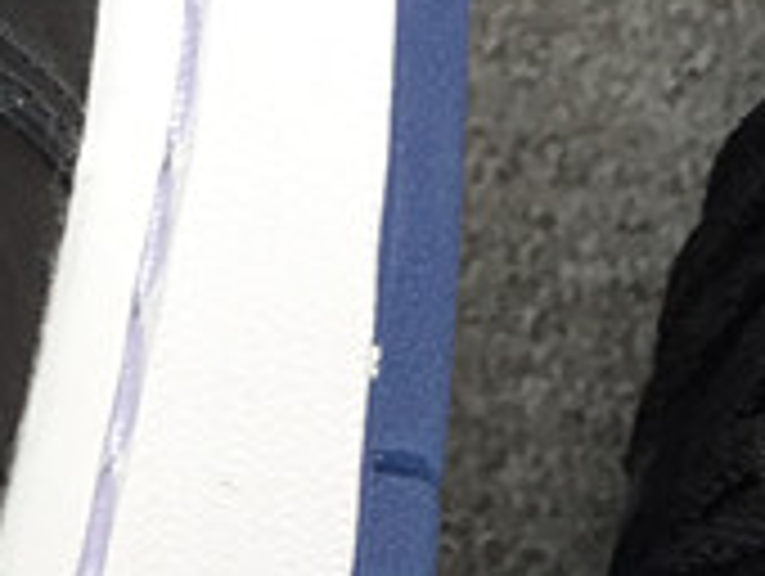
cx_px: -292
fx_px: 3629
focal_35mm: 164
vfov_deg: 8.6
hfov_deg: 11.6
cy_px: 1132
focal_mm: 3.3
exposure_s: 1/100
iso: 25
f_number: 2.4
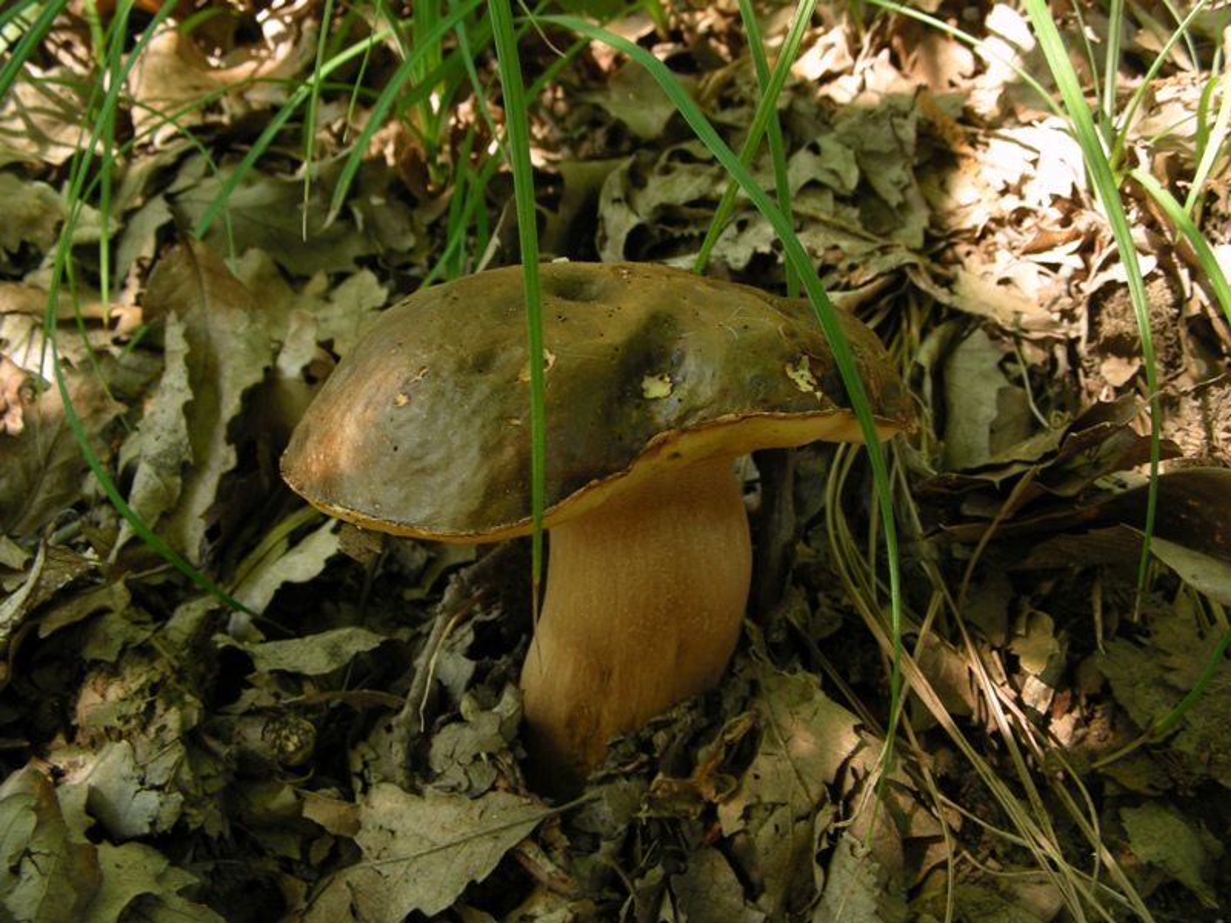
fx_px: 1351
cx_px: 616
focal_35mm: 38
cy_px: 462
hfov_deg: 49.0
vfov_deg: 37.7
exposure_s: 1/29.8
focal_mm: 6.3
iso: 72
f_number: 3.5
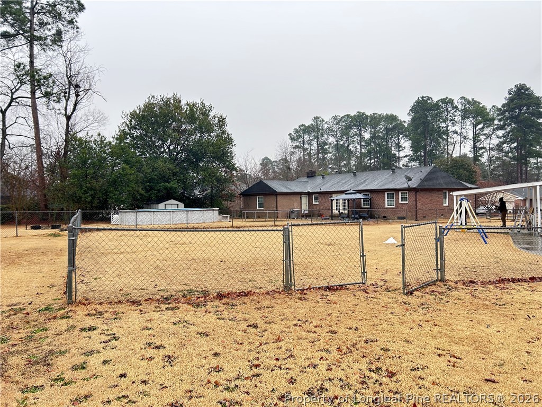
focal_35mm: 26
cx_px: 271
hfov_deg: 67.3
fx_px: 407
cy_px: 204
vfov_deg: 53.1
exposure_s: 1/142
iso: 50
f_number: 1.5
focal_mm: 5.7
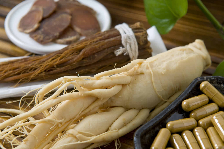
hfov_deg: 24.6
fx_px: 513
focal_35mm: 82
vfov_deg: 16.5
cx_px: 112
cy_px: 74
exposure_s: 1/100
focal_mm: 55
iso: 100
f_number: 8
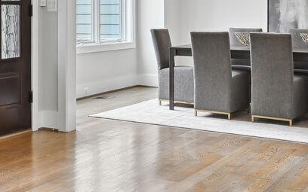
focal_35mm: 69
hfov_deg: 28.1
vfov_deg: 18.7
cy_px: 44
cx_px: 5
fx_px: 579
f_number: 9
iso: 200
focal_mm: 16
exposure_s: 1/25
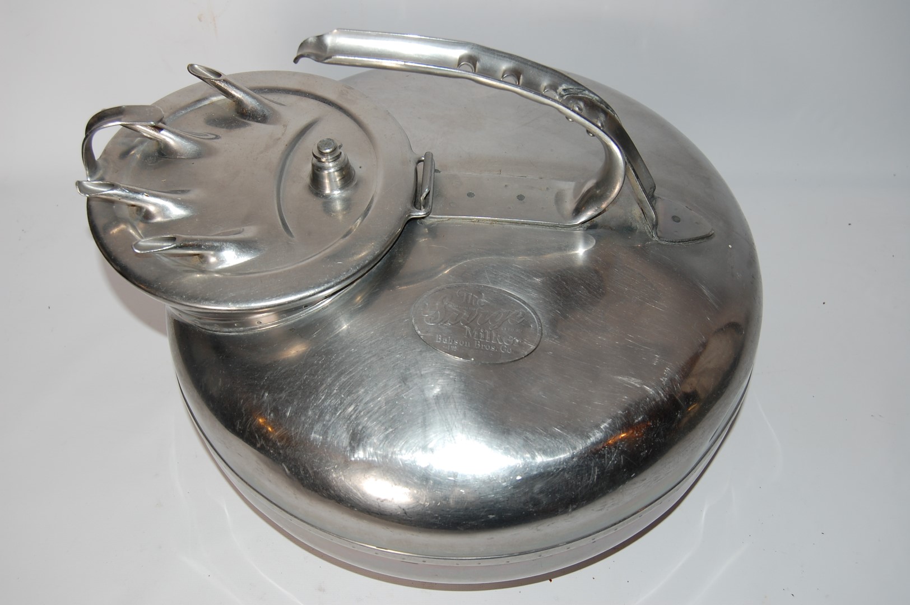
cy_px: 302
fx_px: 985
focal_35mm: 39
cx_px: 455
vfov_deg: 34.2
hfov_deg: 49.6
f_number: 5.6
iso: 200
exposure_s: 1/125
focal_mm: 26
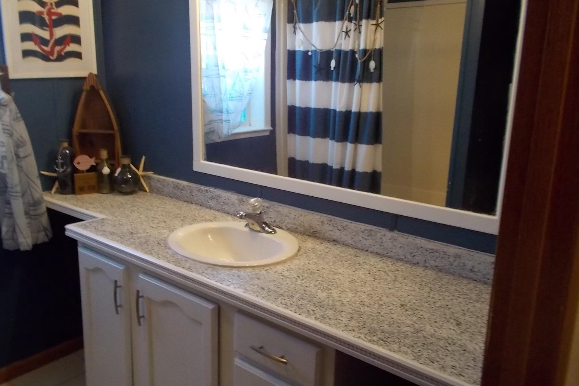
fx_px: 499
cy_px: 194
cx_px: 283
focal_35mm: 31
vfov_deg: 42.3
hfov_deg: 60.3
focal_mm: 4.1
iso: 250
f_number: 3.3
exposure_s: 1/30
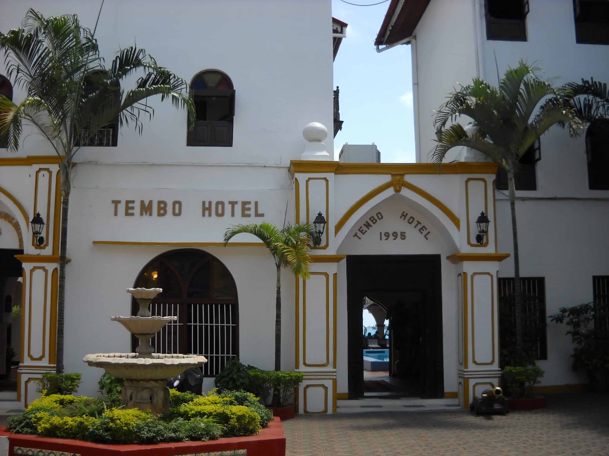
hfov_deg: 45.8
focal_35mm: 41
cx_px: 304
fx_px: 721
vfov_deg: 35.1
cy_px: 228
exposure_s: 1/184
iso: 64
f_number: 5.5
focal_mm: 6.72
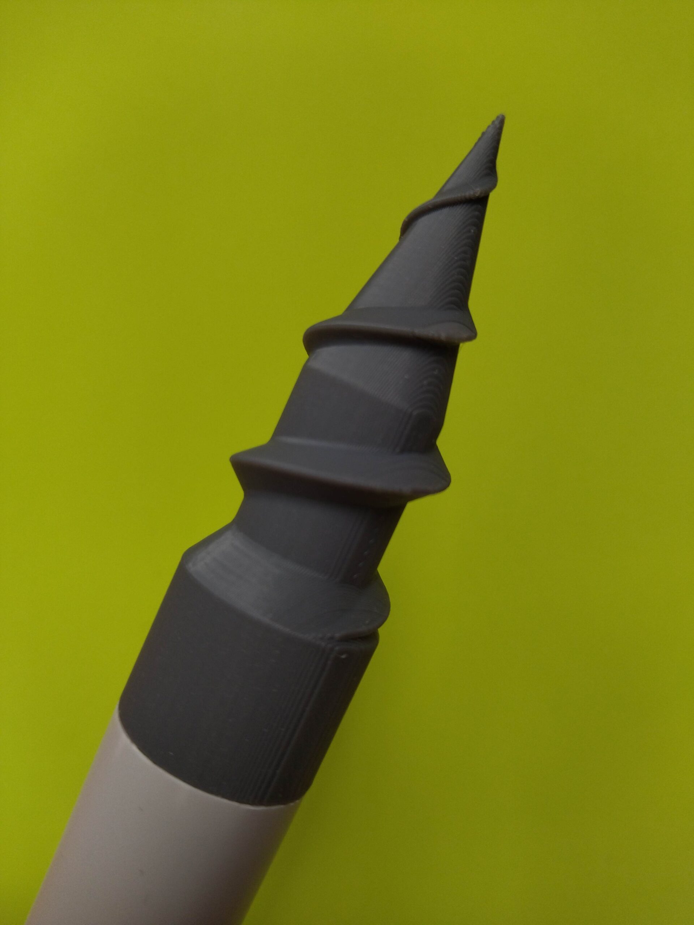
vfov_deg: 65.3
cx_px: 347
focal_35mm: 27
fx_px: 722
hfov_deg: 51.4
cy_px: 462
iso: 99
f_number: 1.79
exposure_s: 1/185
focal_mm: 4.74
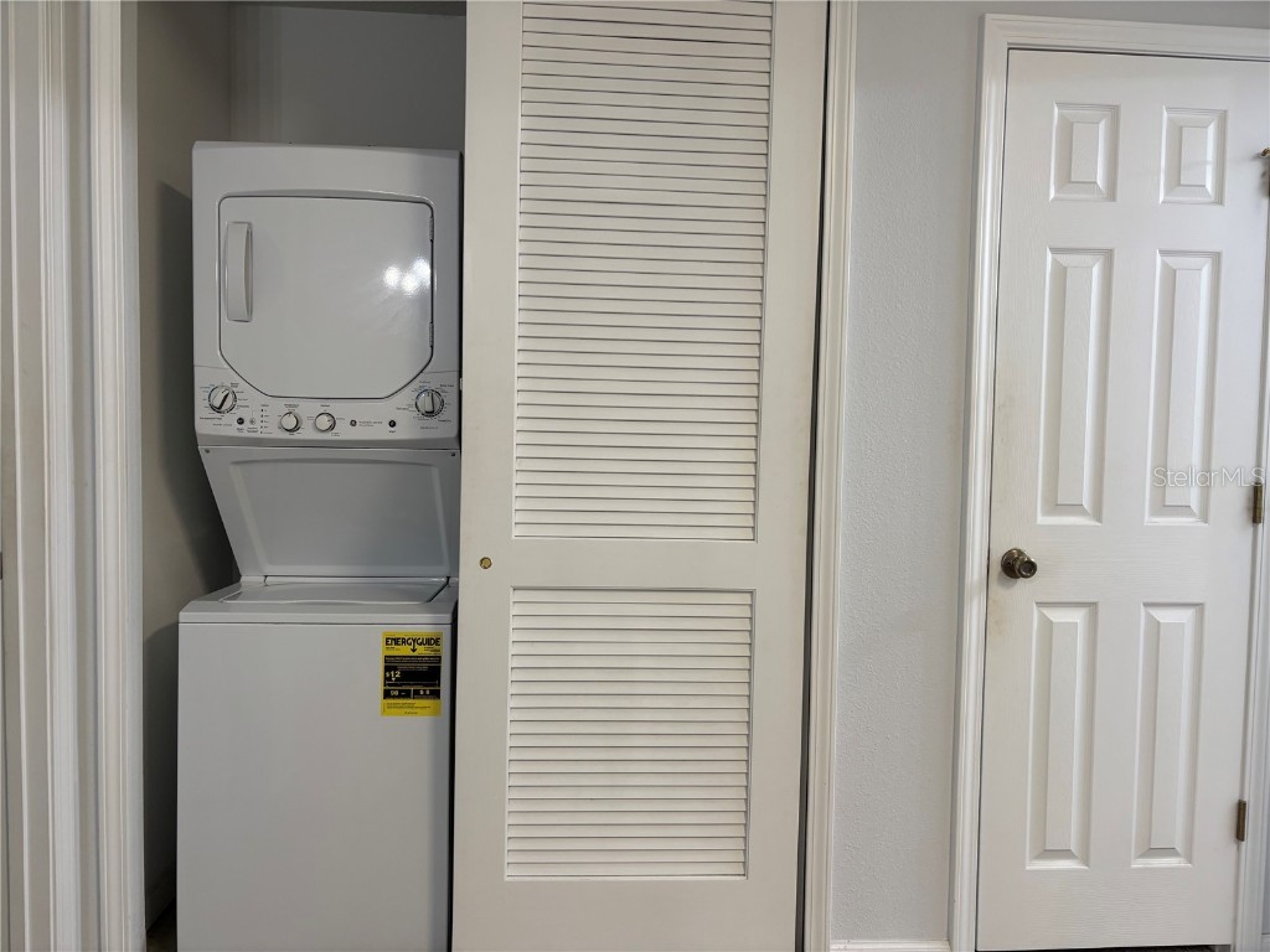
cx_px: 635
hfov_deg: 67.3
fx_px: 954
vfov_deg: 53.1
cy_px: 476
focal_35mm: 26
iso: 100
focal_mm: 5.96
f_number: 1.6
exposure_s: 1/60
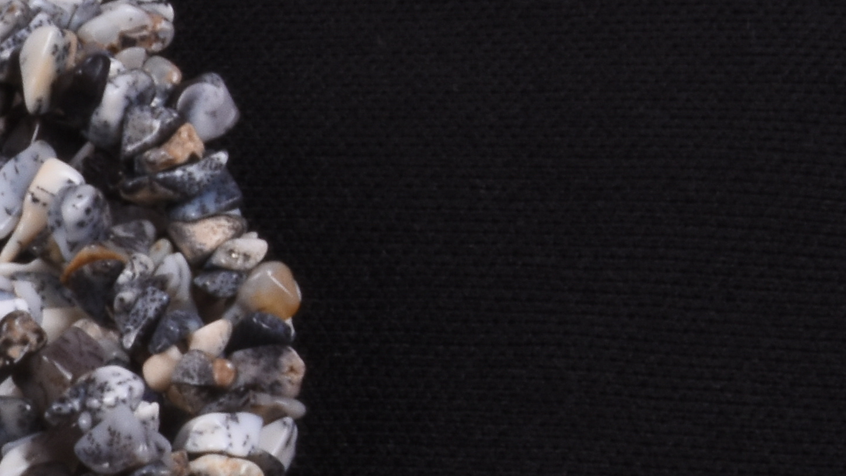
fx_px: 7583
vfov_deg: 3.6
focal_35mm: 338
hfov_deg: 6.2
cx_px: -876
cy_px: 544
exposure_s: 1/125
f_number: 32
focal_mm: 52
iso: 250
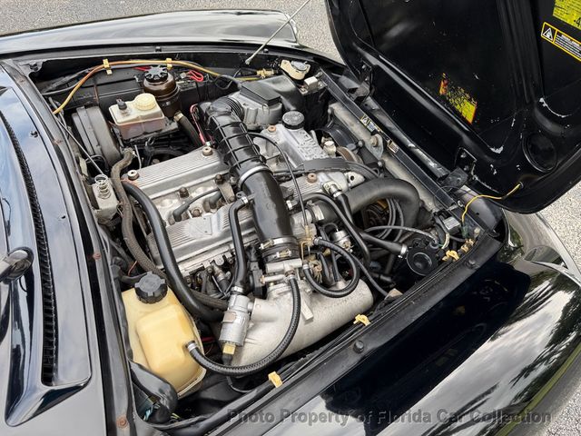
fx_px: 403
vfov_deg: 56.8
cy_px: 218
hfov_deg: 71.6
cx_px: 290
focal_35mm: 24
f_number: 1.78
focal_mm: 6.76
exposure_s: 1/410
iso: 80
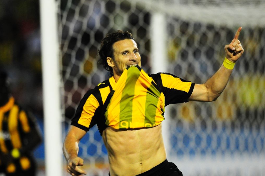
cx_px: 133
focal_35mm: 456
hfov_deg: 4.5
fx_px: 3352
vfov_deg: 3.0
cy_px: 88
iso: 2500
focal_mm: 300
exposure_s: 1/640
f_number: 2.8
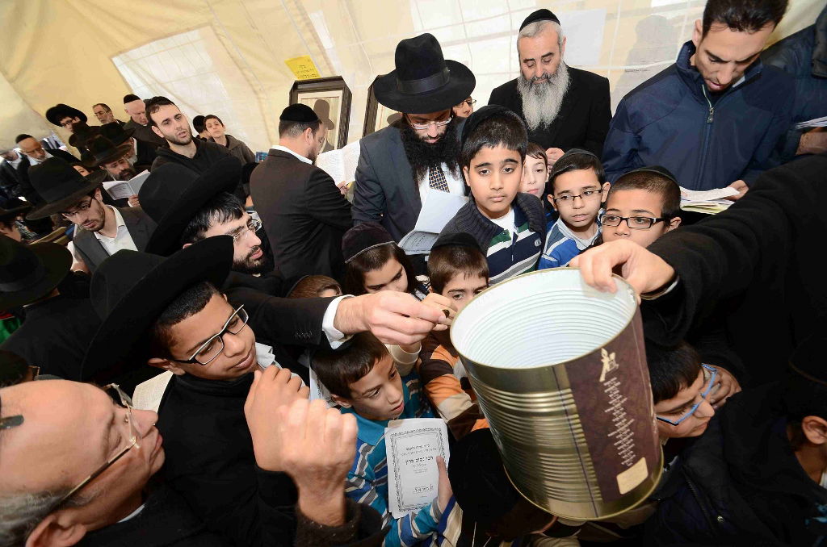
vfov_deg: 77.1
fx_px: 344
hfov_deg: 100.5
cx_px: 414
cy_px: 274
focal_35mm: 15
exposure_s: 1/125
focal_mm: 10
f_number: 5.6
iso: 250
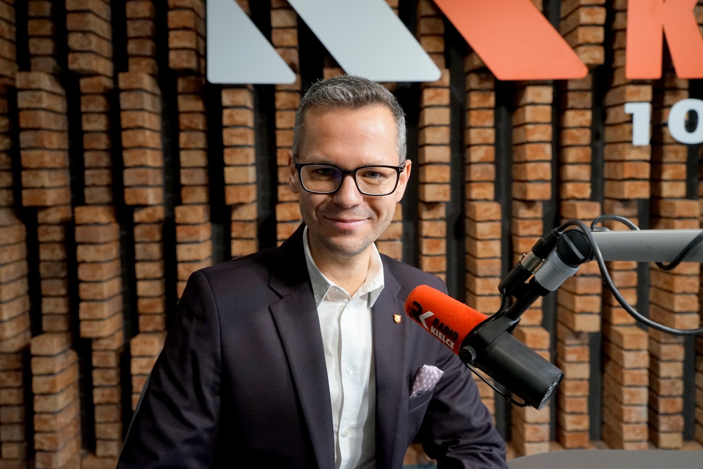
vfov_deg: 42.3
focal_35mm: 31
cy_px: 234
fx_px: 605
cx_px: 352
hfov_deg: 60.3
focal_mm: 31
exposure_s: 1/160
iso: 3200
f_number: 4
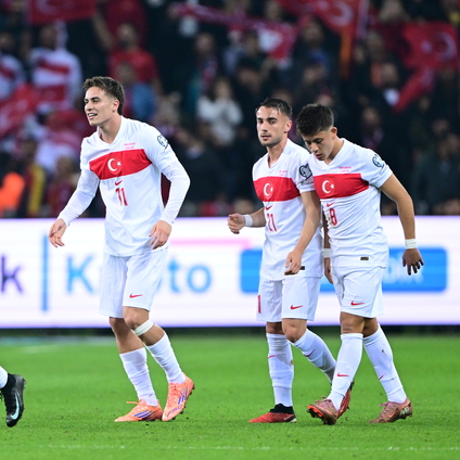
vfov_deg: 2.3
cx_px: 119
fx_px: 11561
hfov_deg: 2.3
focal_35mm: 769
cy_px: 231
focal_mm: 400
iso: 3200
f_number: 2.8
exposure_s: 1/1600
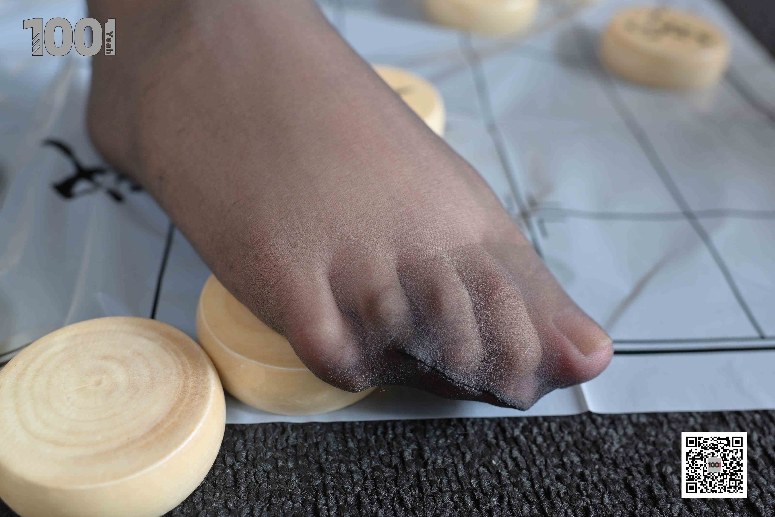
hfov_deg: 54.4
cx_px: 388
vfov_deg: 37.9
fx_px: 753
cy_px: 258
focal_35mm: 35
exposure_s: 1/125
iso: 800
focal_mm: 35
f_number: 5.6
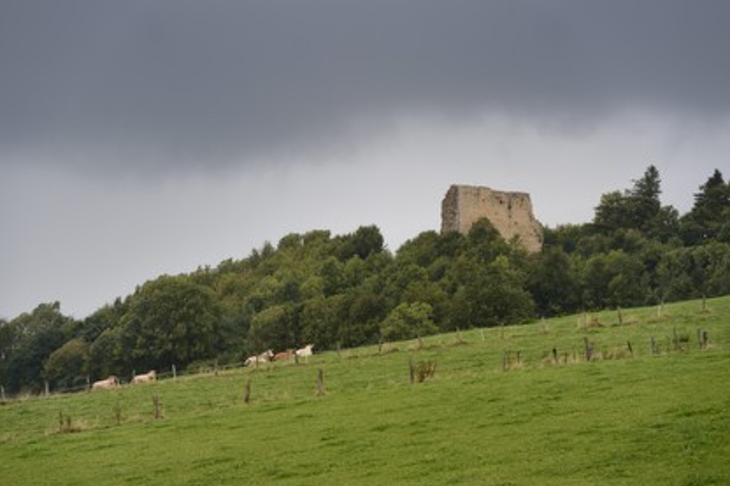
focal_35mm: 202
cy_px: 244
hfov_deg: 10.2
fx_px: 4094
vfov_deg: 6.8
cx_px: 365
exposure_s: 1/160
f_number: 7.1
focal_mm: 200
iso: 400
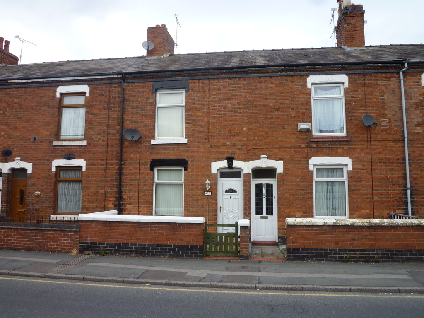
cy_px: 159
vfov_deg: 51.4
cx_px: 212
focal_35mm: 27
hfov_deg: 65.3
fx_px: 331
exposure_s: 1/160
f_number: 4
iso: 80
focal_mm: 4.8
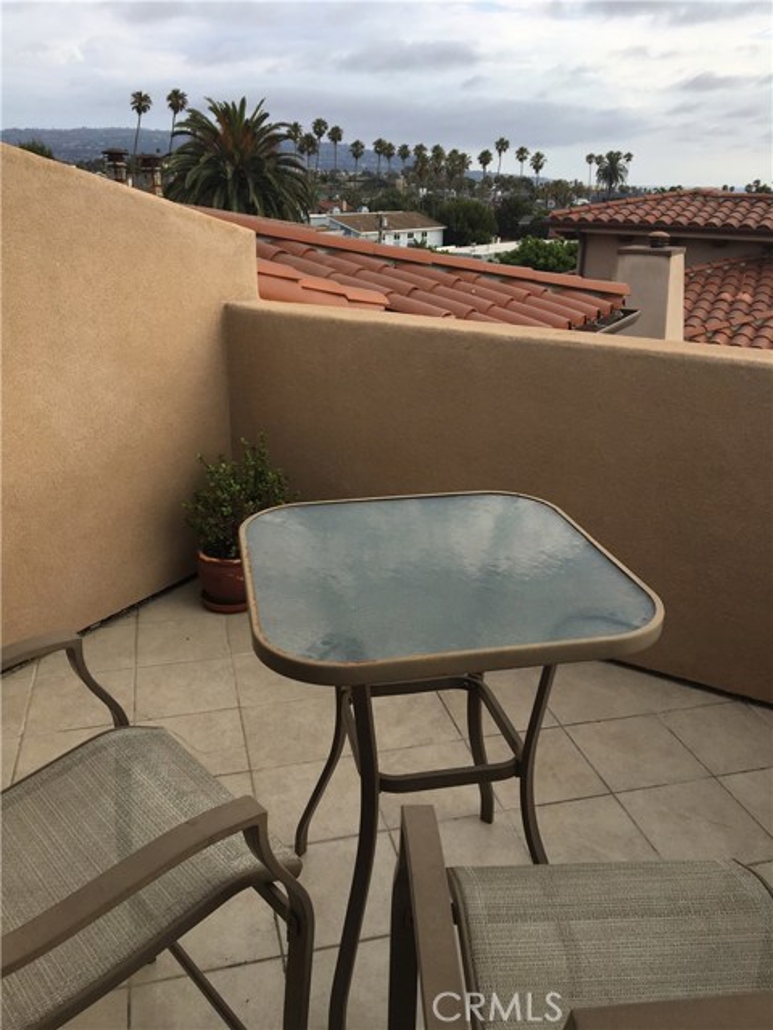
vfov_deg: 61.7
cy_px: 515
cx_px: 386
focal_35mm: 29
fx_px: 863
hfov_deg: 48.2
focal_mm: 4.15
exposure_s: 1/615
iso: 25
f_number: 2.2
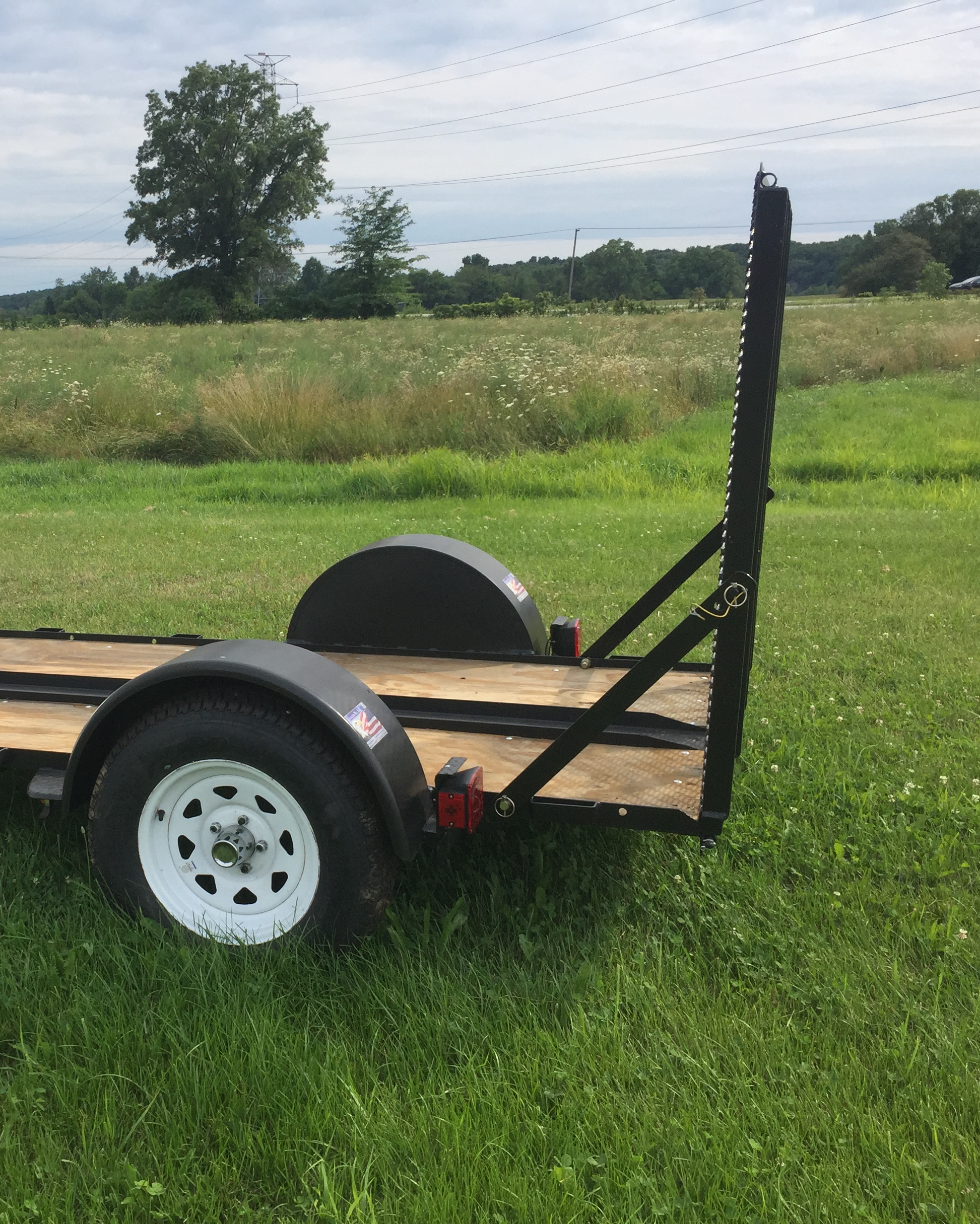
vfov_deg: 47.9
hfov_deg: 37.7
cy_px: 616
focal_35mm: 38
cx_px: 192
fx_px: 1378
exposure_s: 1/1464
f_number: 2.2
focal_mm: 4.15
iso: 32
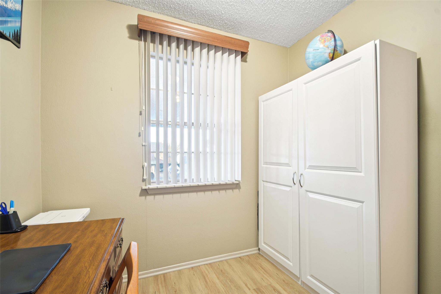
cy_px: 147
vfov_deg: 77.3
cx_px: 220
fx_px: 184
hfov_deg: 100.4
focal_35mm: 15
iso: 400
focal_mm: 10
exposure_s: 1/3.33
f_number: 8
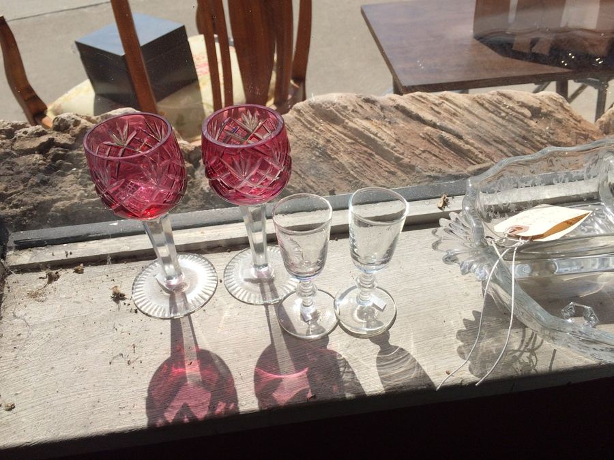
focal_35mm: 30
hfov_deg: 60.0
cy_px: 230
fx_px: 532
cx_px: 307
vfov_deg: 46.8
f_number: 2.2
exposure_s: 1/3731
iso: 40
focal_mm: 4.12
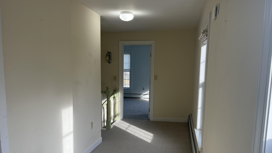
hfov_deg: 66.1
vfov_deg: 39.9
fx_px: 209
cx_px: 138
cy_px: 94
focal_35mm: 29
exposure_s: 1/281
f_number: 1.6
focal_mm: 5.1
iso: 50
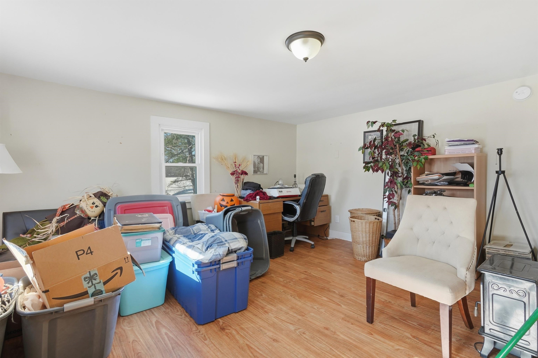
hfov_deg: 95.0
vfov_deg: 71.9
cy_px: 179
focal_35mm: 16
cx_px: 269
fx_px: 246
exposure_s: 1/640
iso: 800
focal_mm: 11
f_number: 7.1
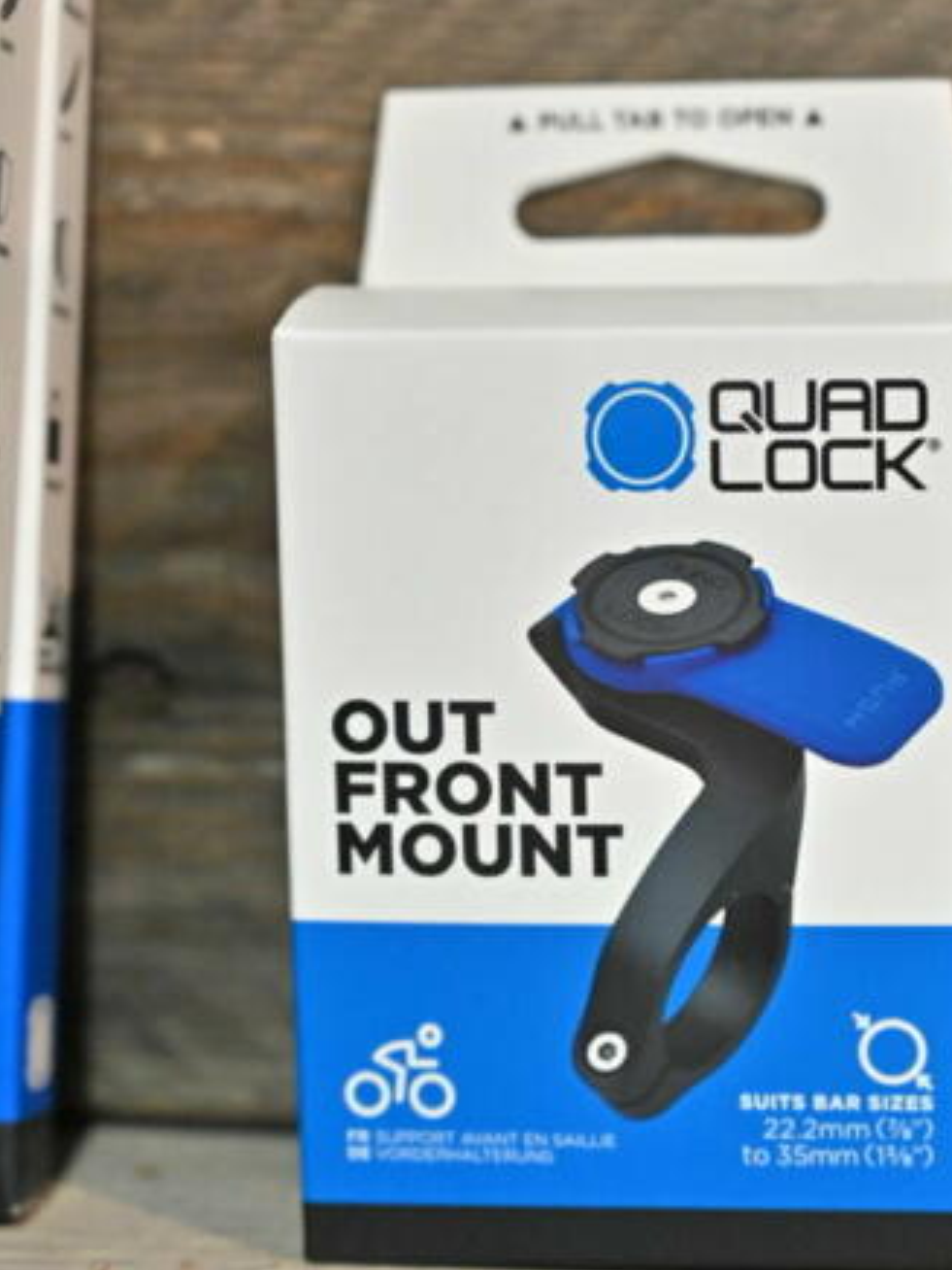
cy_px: 574
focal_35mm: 100
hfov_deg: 14.7
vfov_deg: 19.6
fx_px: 3667
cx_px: 691
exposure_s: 1/80
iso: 8000
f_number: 4
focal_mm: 63
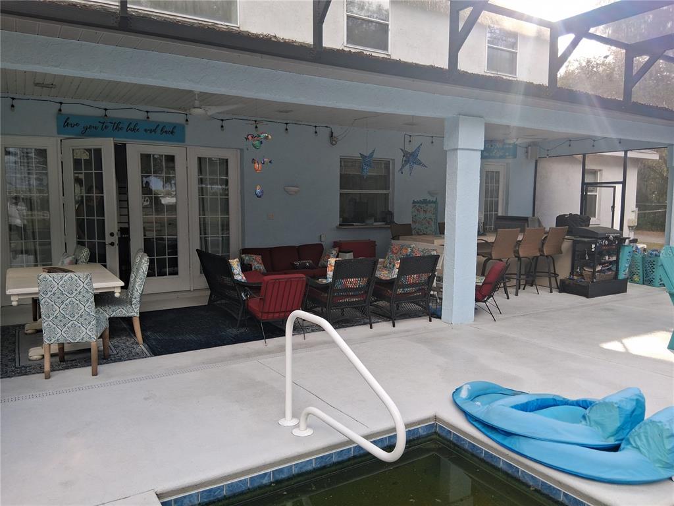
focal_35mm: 26
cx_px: 337
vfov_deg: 53.1
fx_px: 506
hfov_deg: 67.3
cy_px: 253
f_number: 1.8
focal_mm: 3.98
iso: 25
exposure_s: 1/105
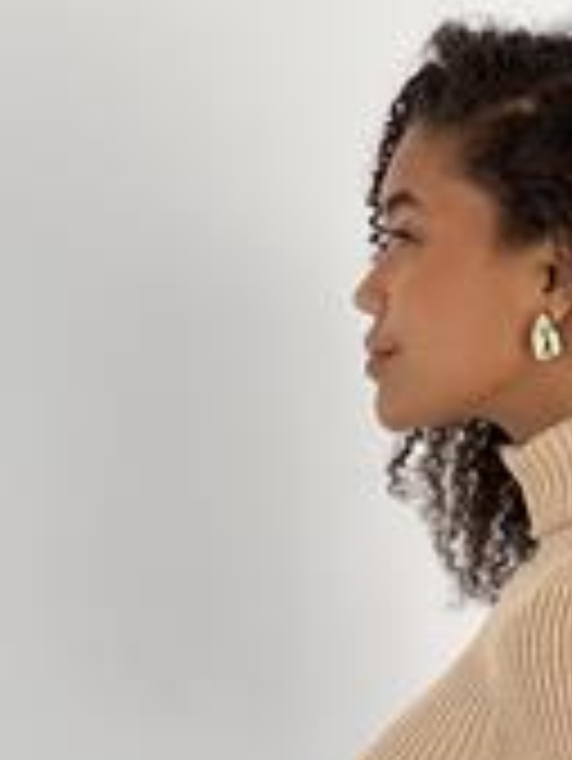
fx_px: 4137
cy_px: 888
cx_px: 405
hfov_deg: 7.9
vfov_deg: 10.4
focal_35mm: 188
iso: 40
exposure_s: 1/100
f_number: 2.8
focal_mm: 9
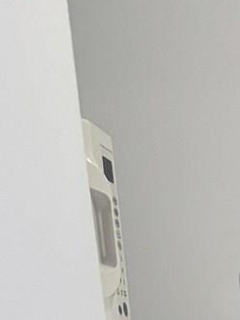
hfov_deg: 7.6
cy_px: 1015
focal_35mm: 168
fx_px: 1552
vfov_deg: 9.1
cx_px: 745
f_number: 1.78
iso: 200
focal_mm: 6.76
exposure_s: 1/93
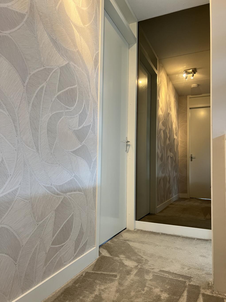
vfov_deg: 67.3
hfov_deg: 53.1
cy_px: 151
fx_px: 226
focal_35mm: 26
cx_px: 113
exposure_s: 1/50
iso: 400
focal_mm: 5.7
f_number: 1.5
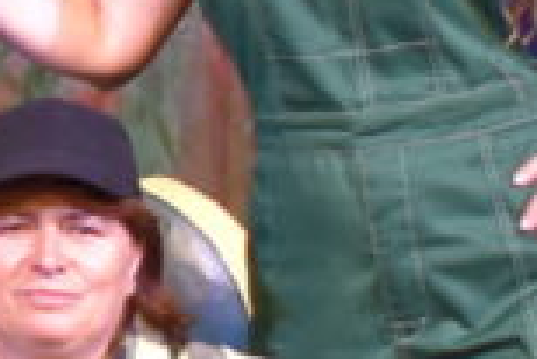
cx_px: -612
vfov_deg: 2.6
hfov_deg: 3.9
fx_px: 7837
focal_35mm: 525
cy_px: -49
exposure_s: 1/30
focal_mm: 45
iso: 800
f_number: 5
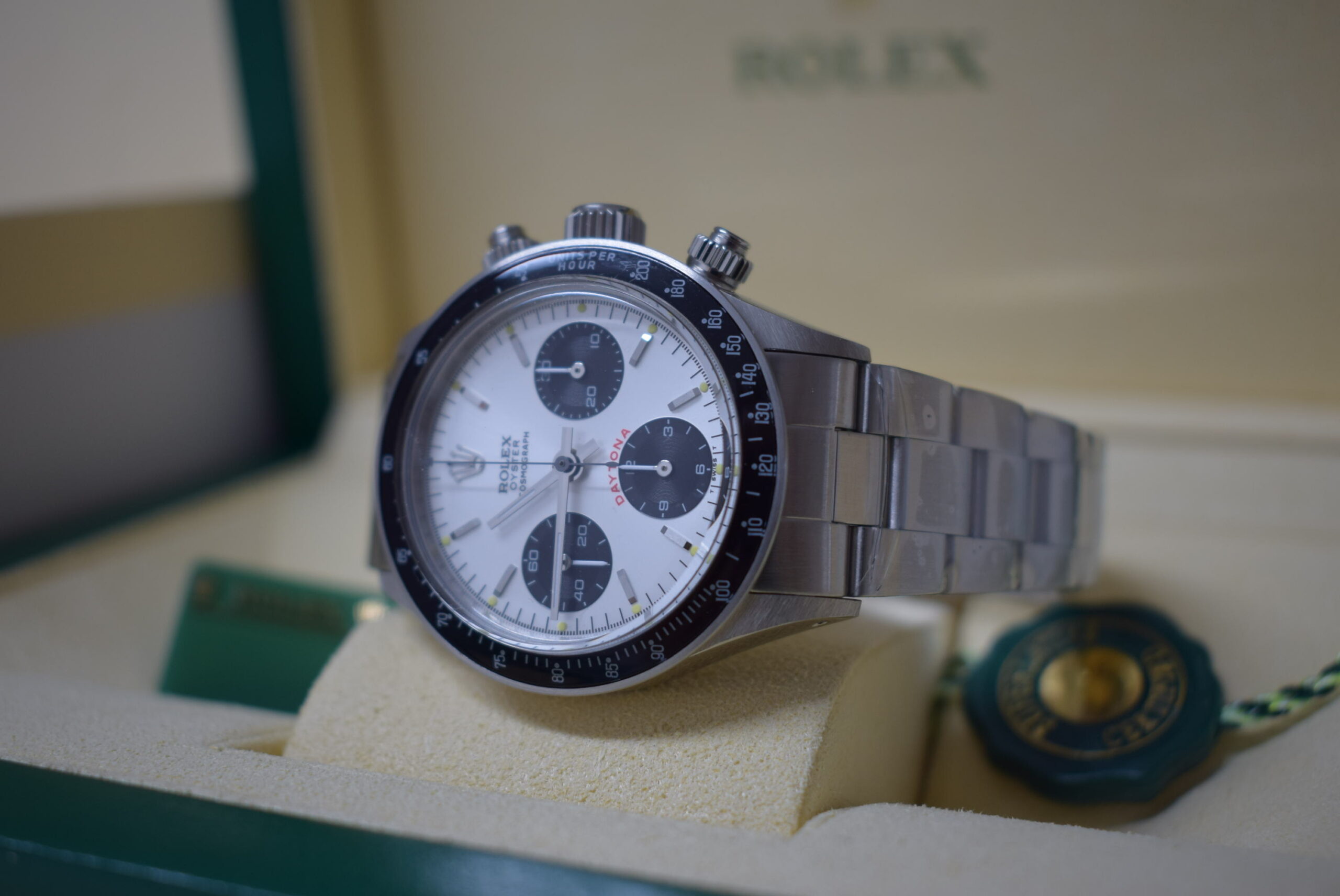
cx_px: 670
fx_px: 1620
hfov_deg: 44.9
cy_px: 448
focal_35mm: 44
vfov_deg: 30.9
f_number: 4.2
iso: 320
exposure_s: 1/60
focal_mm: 29
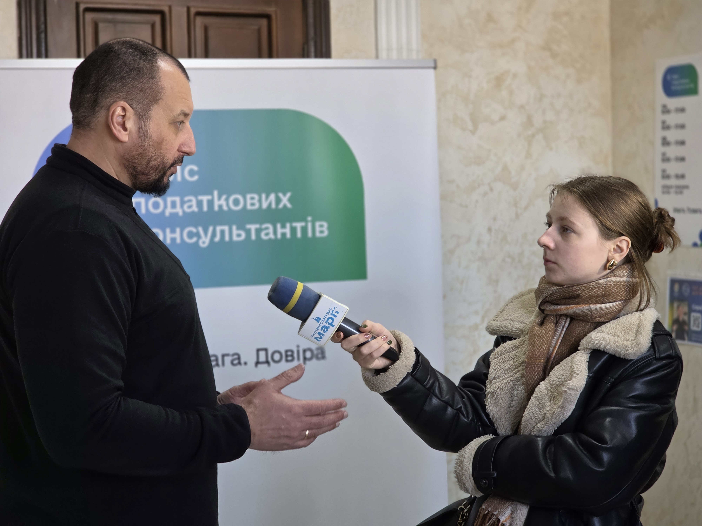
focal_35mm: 69
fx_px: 1399
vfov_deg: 21.3
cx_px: 351
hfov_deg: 28.2
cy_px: 263
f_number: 2.4
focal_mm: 7.9
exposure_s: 1/100
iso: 160
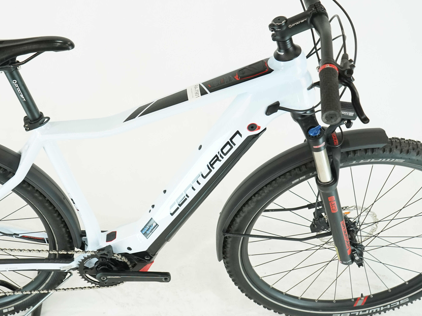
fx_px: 585
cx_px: 152
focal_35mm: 48
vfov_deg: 30.2
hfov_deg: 39.3
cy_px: 135
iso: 1600
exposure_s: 1/200
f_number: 5.6
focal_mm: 29
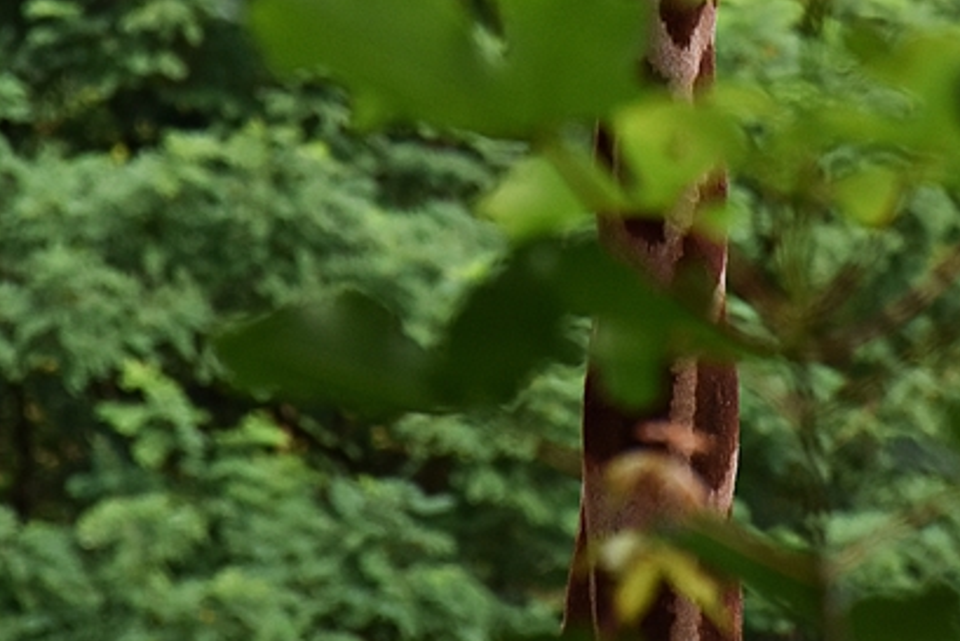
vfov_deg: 2.6
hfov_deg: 3.9
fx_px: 14031
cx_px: 617
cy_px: -151
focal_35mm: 526
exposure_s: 1/1000
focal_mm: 140
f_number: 5.6
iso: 640
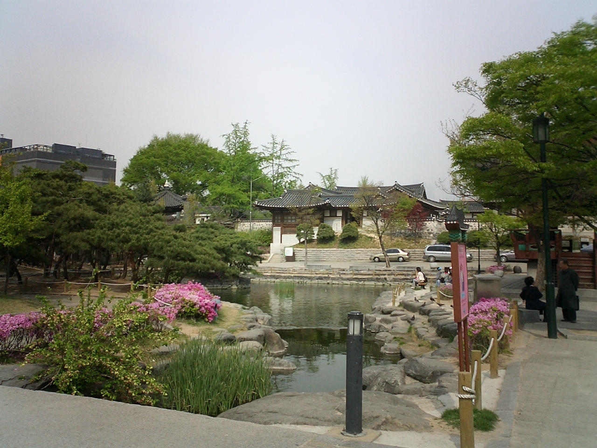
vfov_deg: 38.7
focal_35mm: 37
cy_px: 224
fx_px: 638
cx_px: 298
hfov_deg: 50.1
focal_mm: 5.6
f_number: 3.5
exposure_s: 1/1250
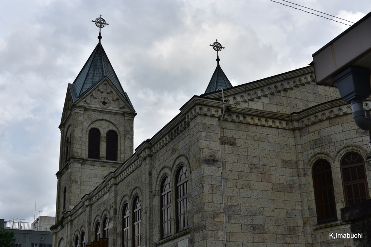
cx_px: 186
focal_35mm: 50
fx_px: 515
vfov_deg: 27.0
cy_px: 124
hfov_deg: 39.6
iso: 64
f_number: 7.1
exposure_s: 1/320
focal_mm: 50
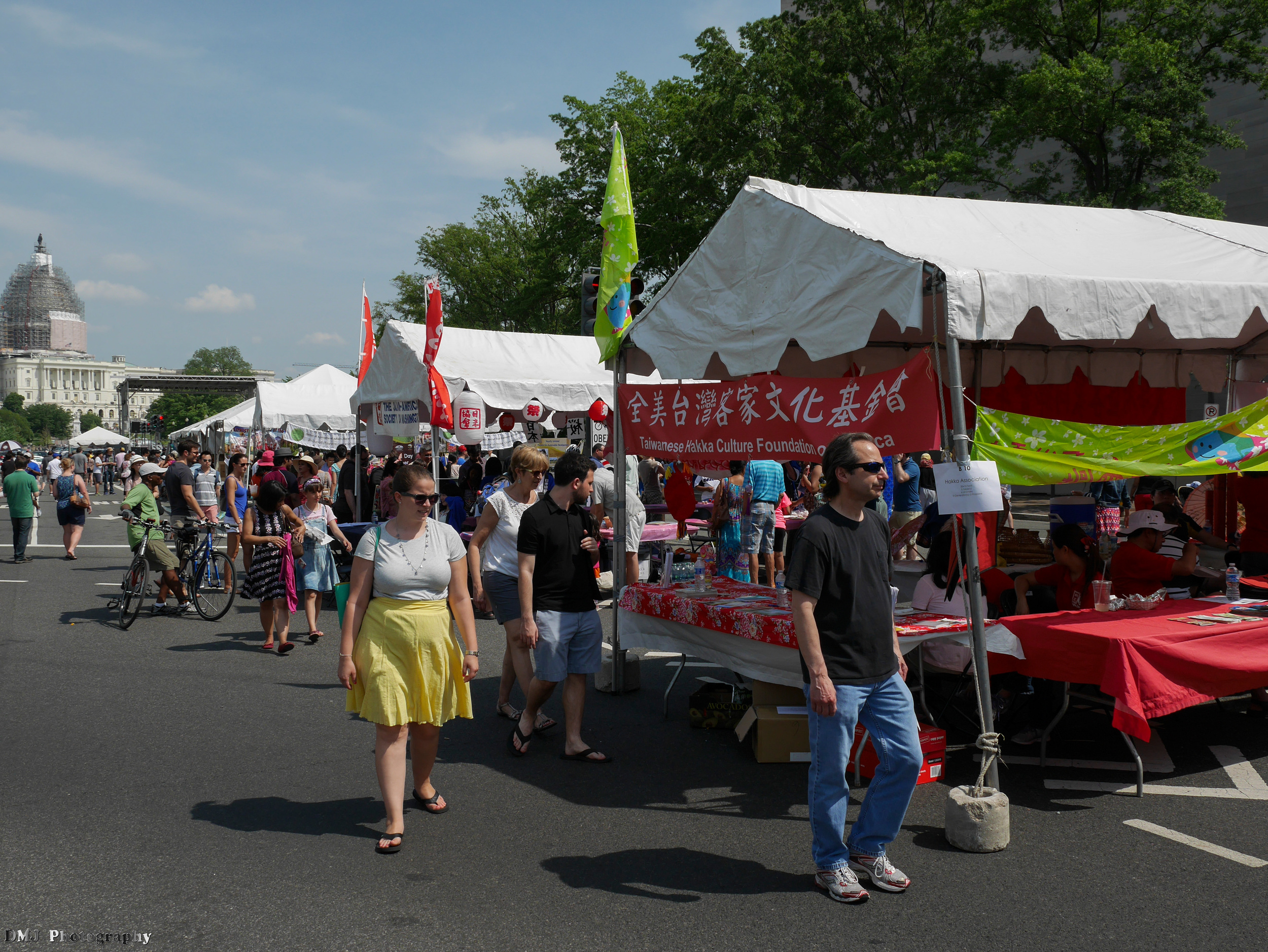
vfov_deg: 44.2
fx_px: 1173
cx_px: 634
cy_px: 476
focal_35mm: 32
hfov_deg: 56.8
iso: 200
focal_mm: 16
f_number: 7.1
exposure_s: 1/1000
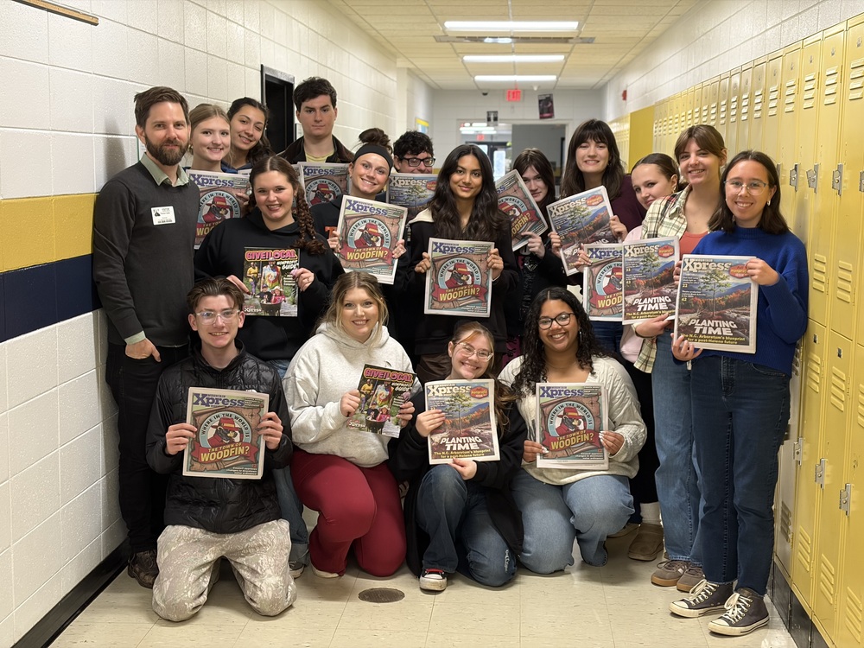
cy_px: 324
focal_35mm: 52
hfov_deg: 36.8
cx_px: 432
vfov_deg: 28.0
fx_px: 1298
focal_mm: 5.96
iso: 125
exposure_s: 1/40
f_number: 1.6
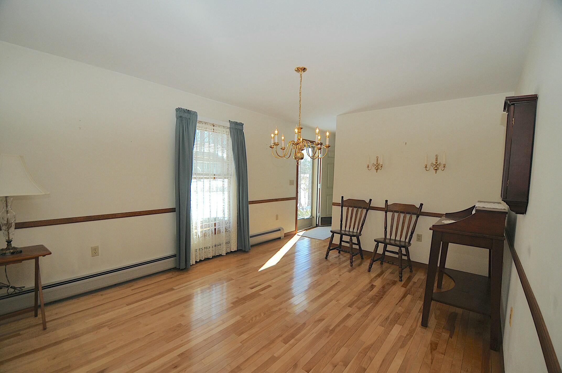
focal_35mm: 15
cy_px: 186
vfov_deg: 77.2
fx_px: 234
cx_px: 281
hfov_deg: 100.5
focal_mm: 10
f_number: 3.5
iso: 400
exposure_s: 1/800
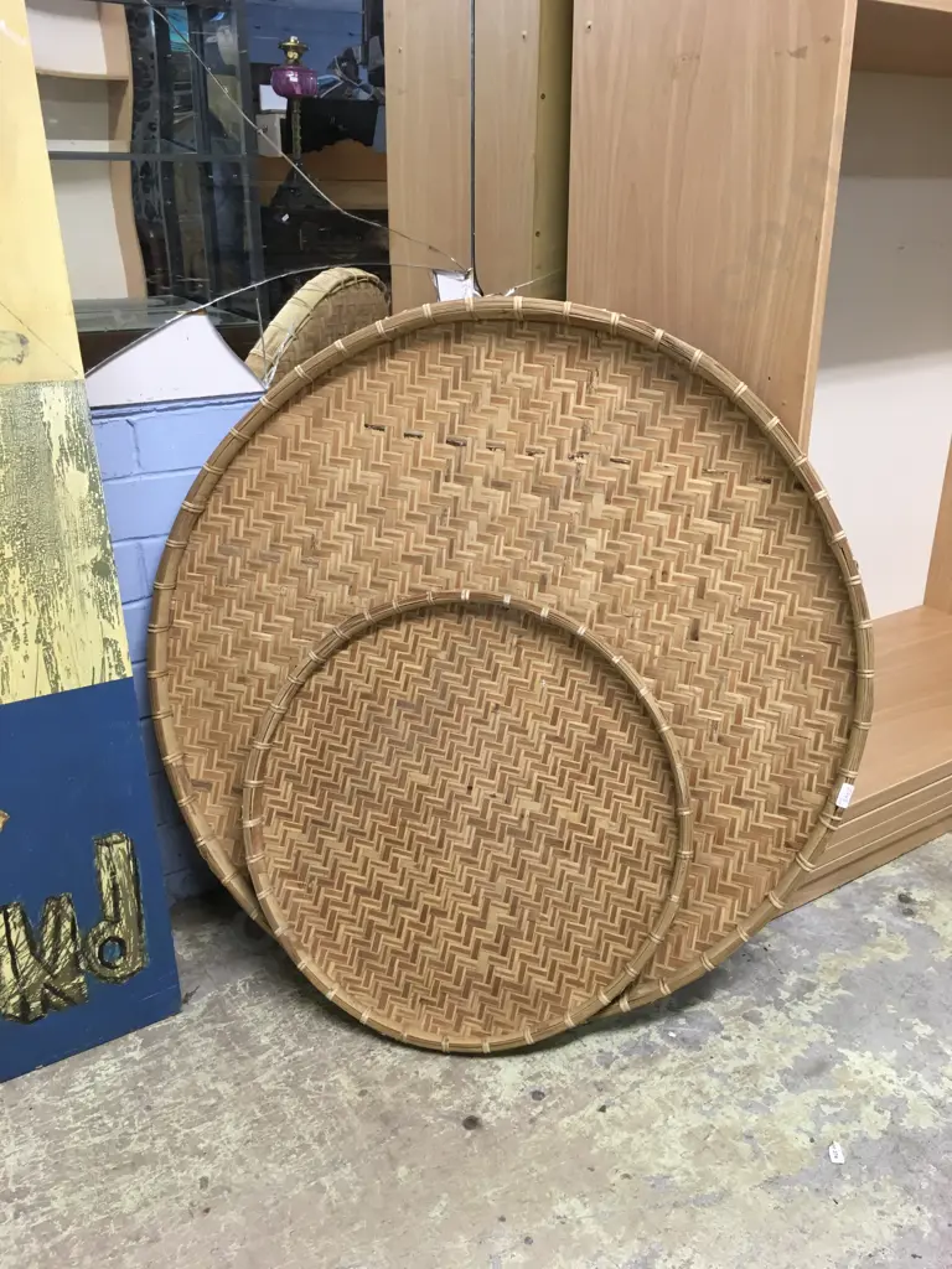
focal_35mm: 29
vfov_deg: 61.7
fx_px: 1063
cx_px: 476
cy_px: 634
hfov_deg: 48.2
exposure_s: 1/33
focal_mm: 4.15
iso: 100
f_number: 2.2
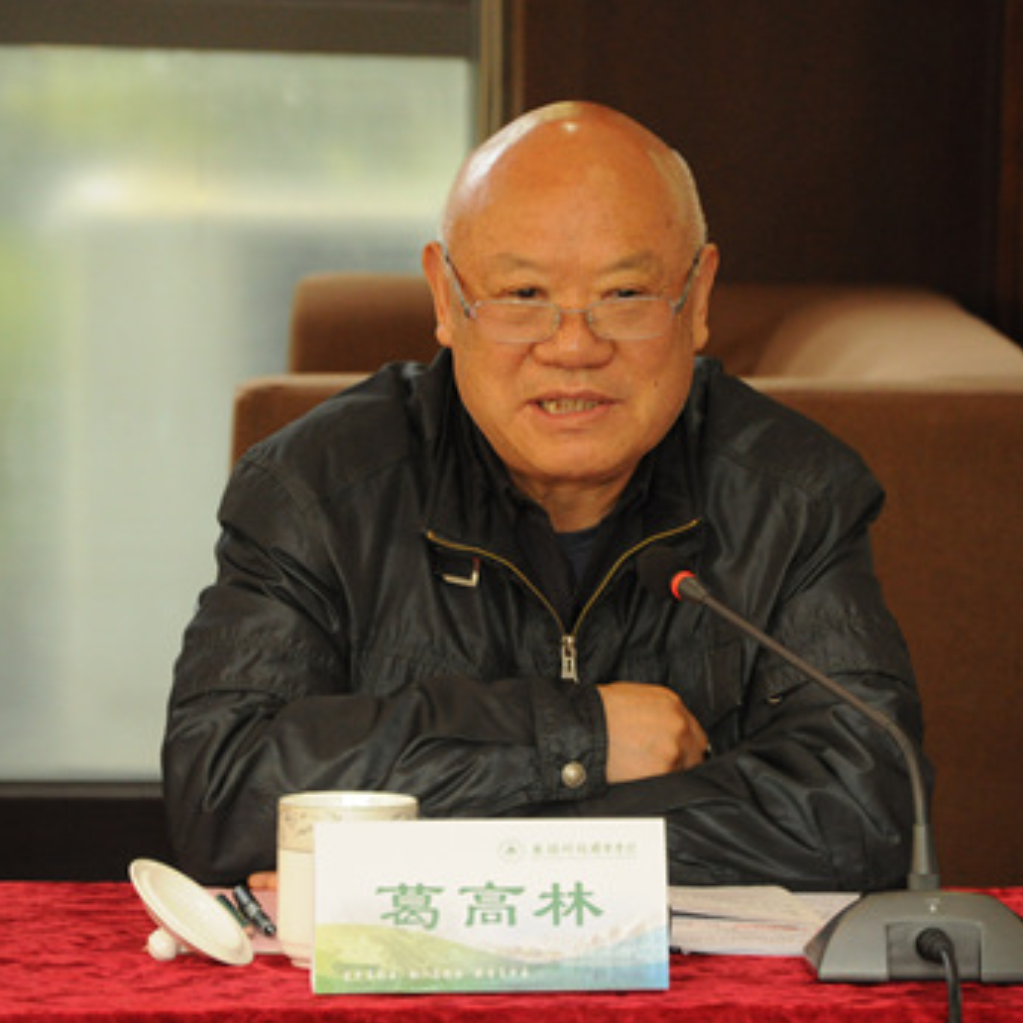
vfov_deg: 8.2
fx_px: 7144
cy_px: 510
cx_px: 601
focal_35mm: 214
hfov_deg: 8.2
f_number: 7.1
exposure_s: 1/100
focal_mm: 105
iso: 1600
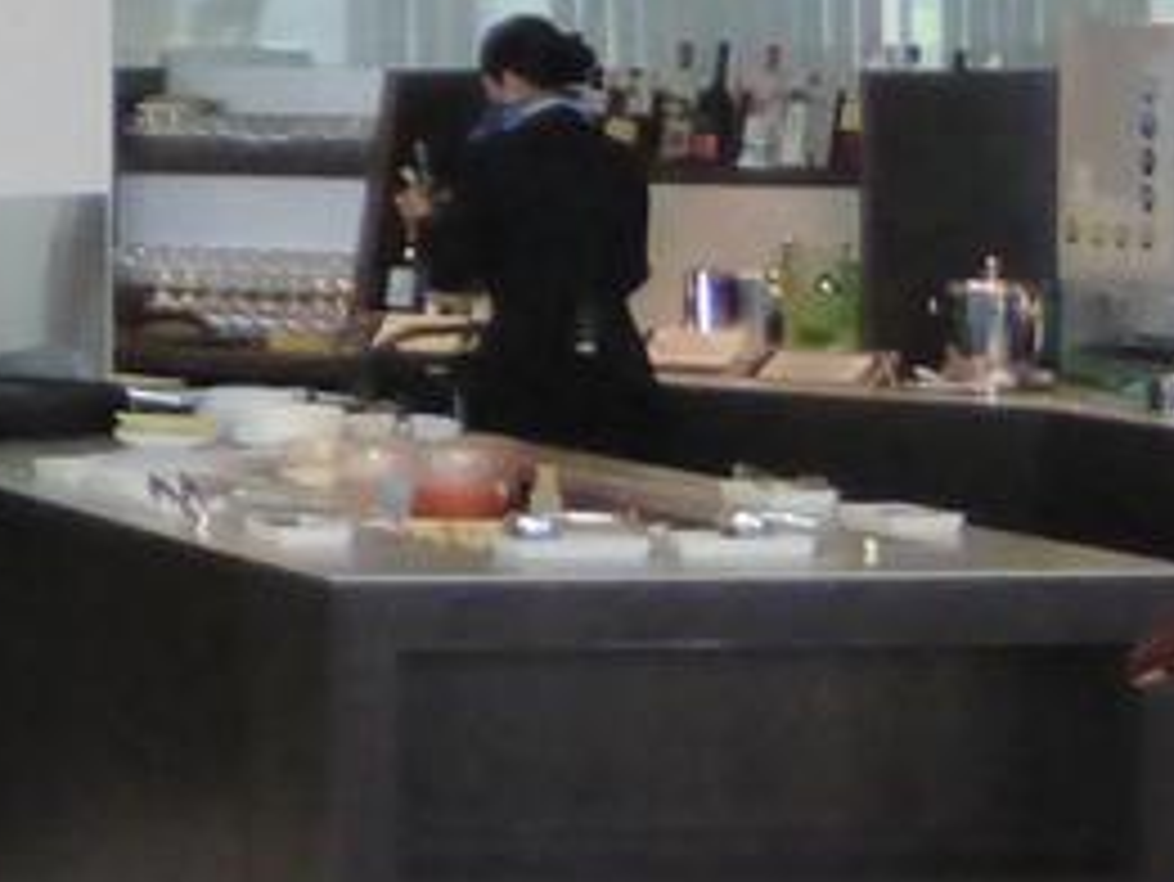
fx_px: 5191
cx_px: -1583
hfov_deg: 11.0
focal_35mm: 153
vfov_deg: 9.6
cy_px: 27
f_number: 3.3
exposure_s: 1/125
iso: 640
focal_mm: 4.3
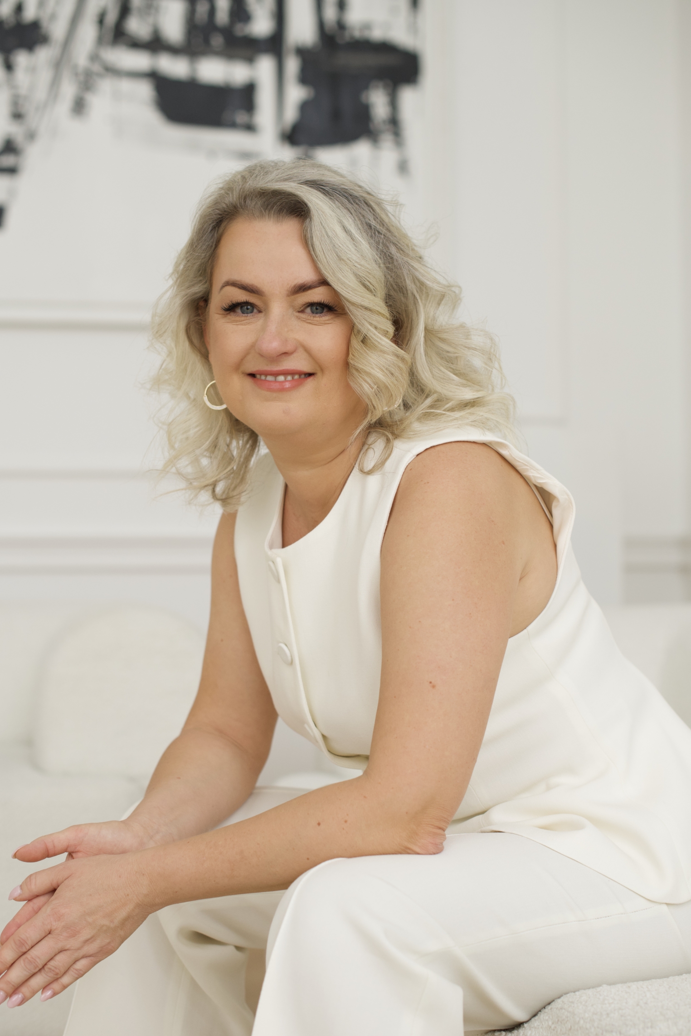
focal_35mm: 56
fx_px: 1612
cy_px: 573
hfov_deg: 24.2
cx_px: 340
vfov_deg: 35.6
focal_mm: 50
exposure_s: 1/200
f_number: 3.2
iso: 640
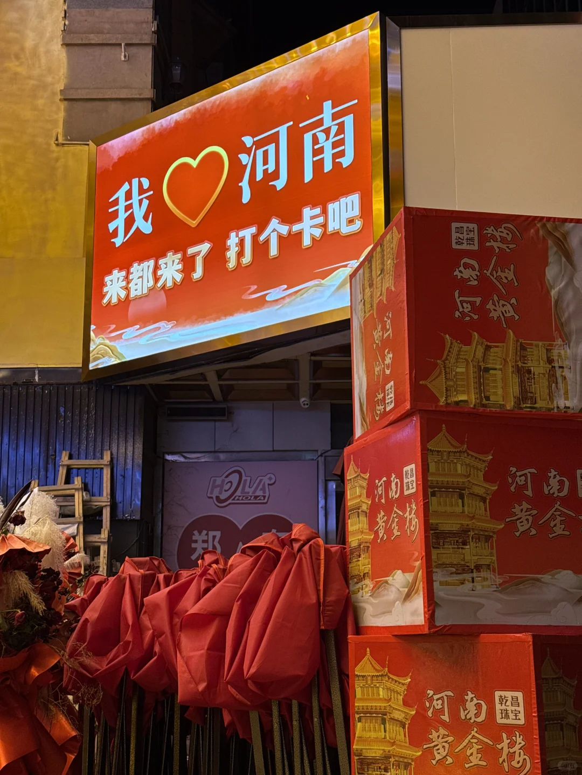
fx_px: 1076
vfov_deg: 39.7
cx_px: 291
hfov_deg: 30.3
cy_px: 388
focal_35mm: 48
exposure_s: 1/69
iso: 100
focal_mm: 6.76
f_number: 1.78
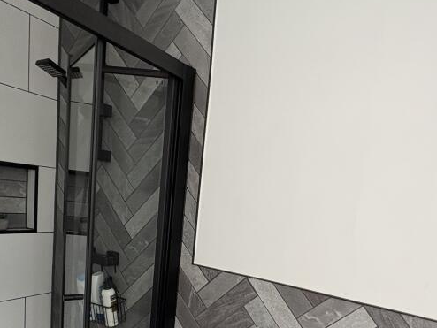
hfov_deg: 61.5
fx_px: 366
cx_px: 240
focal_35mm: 29
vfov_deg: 46.0
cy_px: 257
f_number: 2.2
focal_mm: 2.22
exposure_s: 1/67
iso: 250
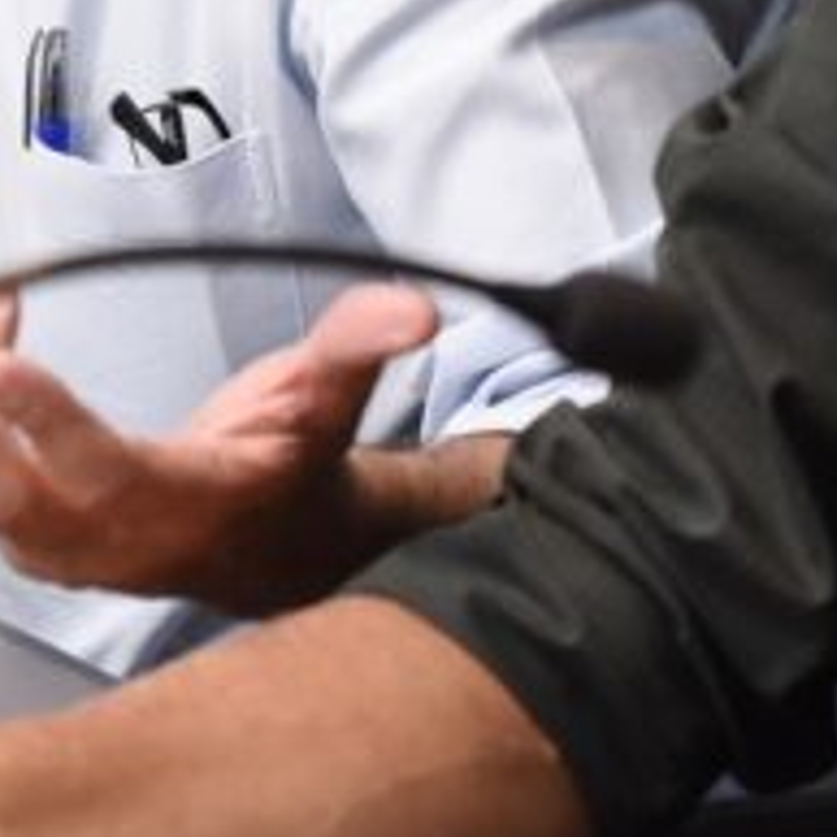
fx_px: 8015
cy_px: -334
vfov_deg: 5.9
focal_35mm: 293
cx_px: 191
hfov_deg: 6.0
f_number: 3.5
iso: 4000
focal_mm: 65
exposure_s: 1/200
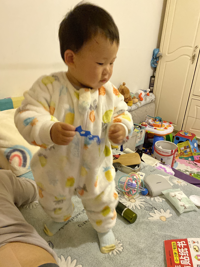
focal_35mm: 26
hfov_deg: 53.1
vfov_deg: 67.3
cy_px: 134
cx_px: 100
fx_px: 200
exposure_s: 1/25
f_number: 1.8
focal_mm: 4.25
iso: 800
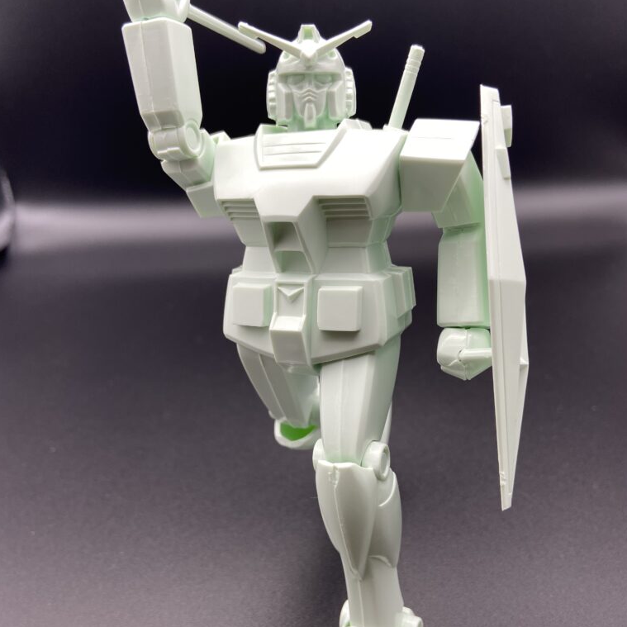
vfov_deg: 52.5
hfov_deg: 52.5
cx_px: 312
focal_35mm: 31
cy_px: 340
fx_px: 635
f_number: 1.8
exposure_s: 1/100
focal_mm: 4.25
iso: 40
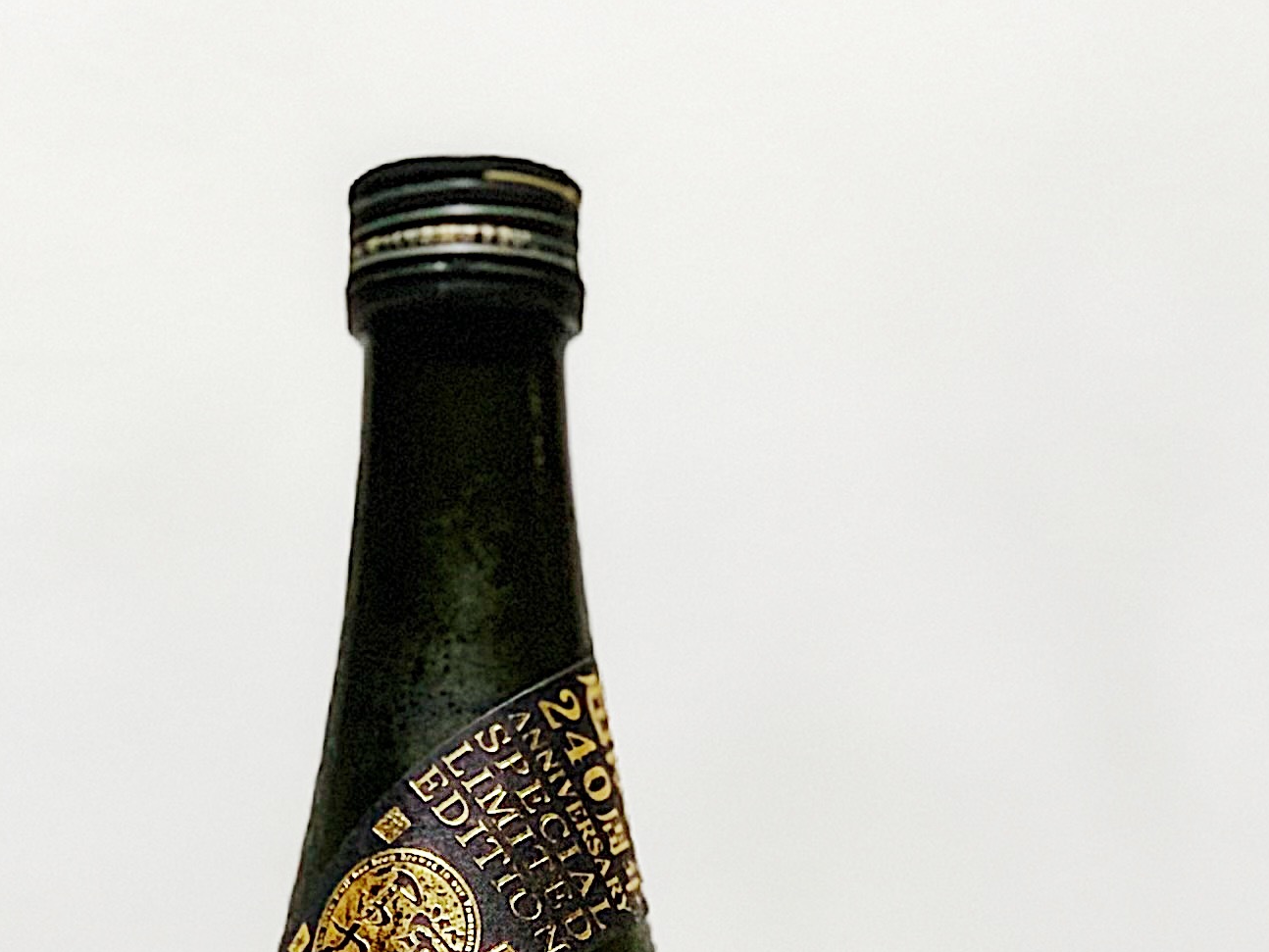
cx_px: 482
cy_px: 1403
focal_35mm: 162
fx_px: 5940
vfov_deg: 8.9
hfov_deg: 12.2
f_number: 2.4
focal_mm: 6
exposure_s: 1/69
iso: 125
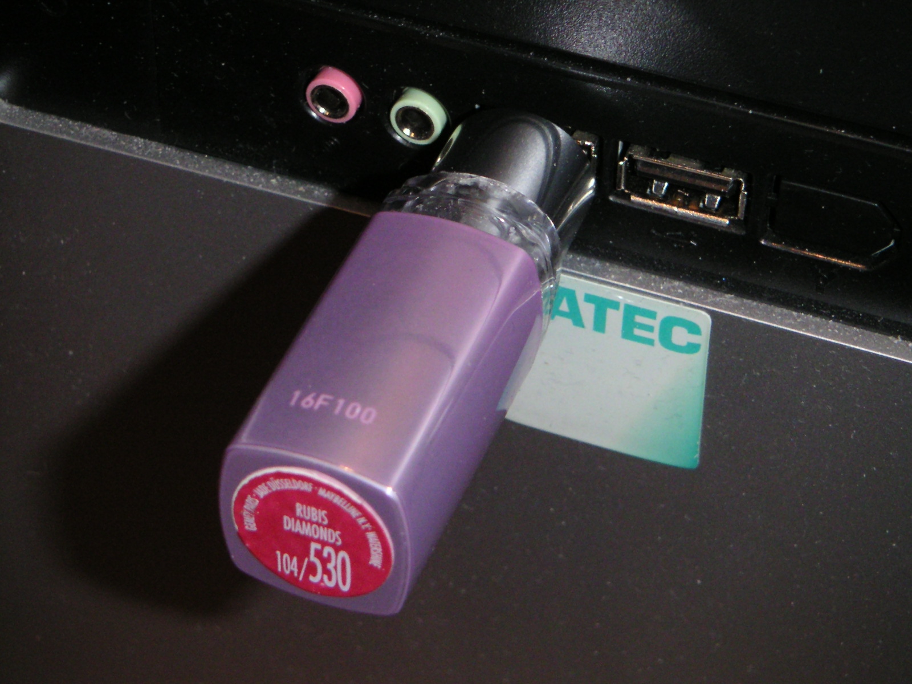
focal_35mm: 104
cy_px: 342
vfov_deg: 14.2
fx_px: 2740
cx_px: 456
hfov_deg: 18.9
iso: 200
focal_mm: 13.5
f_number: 8
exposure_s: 1/90
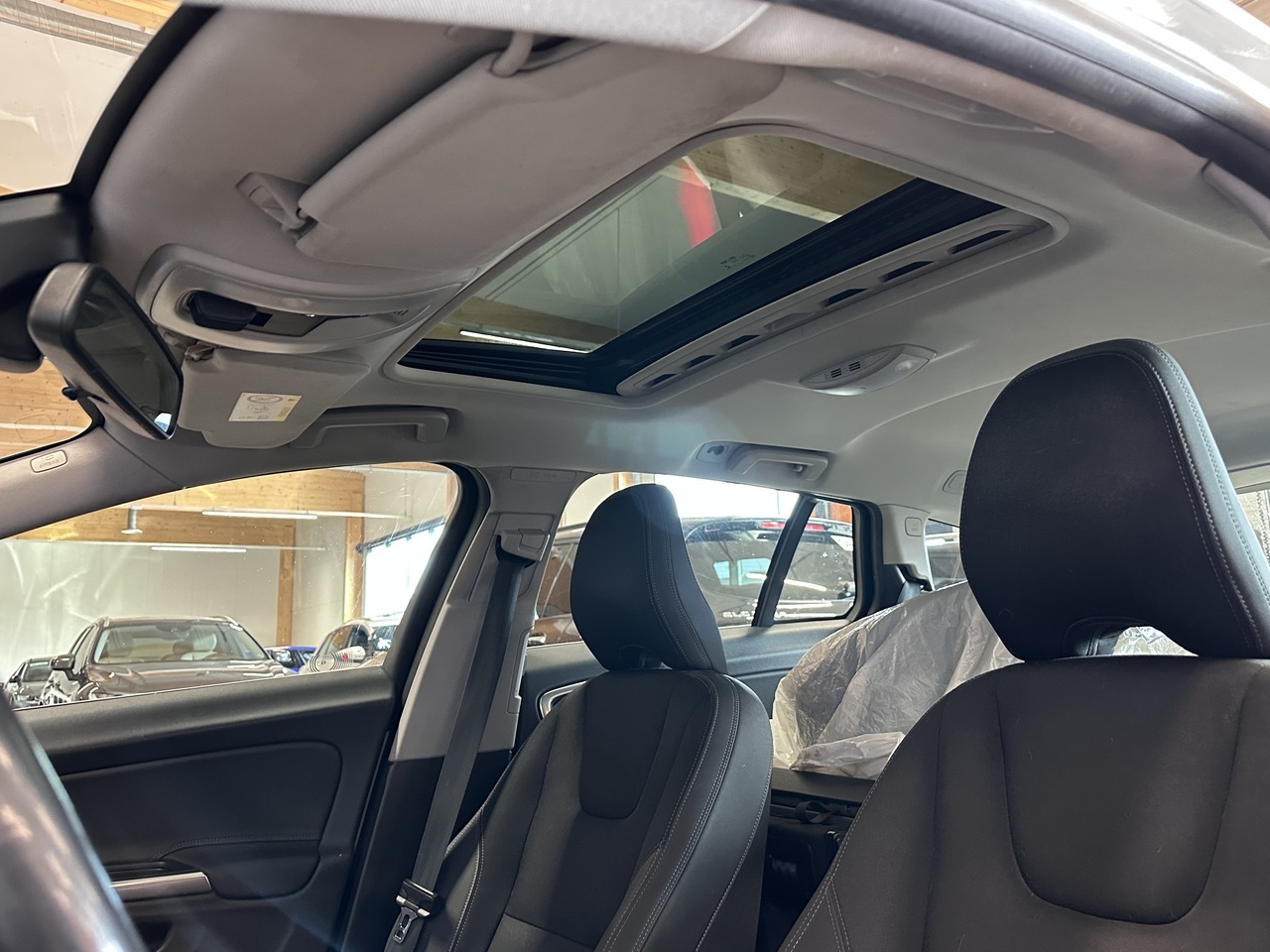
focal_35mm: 27
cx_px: 694
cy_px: 473
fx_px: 991
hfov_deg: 65.2
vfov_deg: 51.4
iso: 500
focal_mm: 6.86
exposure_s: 1/50
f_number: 1.78
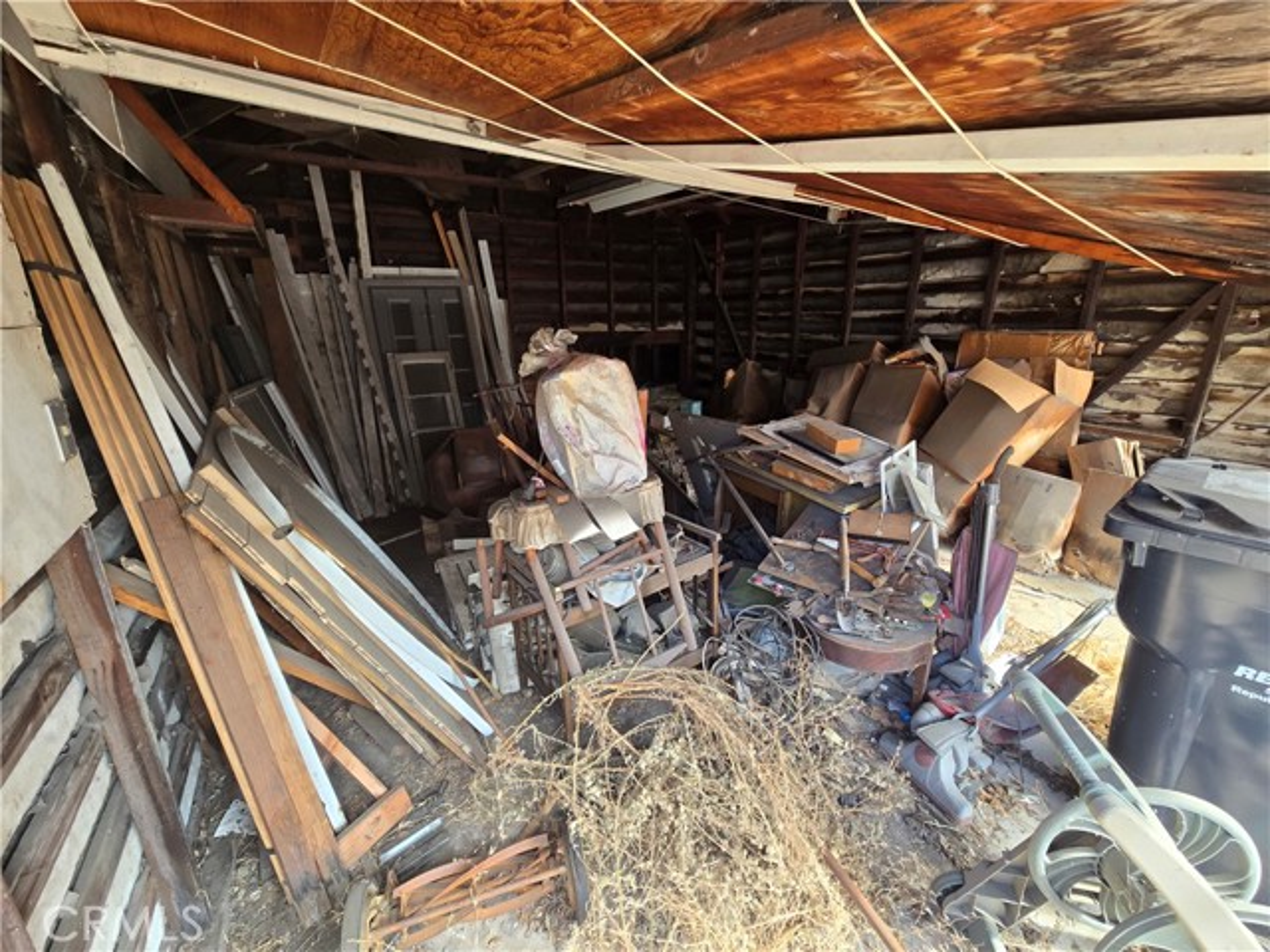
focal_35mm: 13
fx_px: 477
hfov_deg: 106.2
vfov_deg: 89.9
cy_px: 476
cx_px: 635
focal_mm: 2.2
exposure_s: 1/100
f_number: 2.2
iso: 125
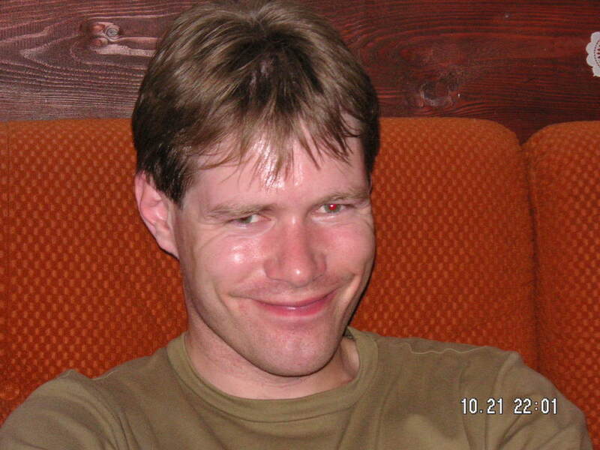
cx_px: 300
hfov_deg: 19.6
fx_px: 1733
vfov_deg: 14.8
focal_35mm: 100
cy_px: 225
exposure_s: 1/90
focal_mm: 16.6
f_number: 5
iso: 160
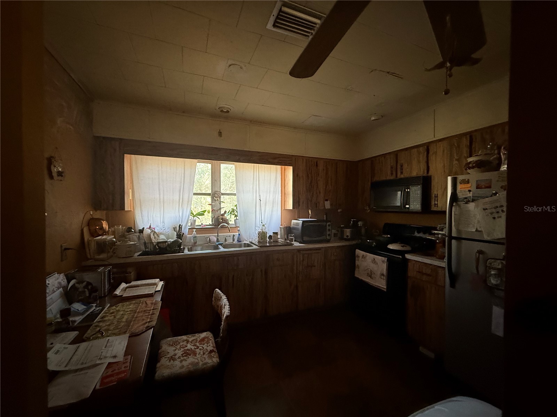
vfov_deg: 85.7
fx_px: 225
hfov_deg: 102.1
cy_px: 208
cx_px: 278
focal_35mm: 14
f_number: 2.2
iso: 640
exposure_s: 1/60
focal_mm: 2.22
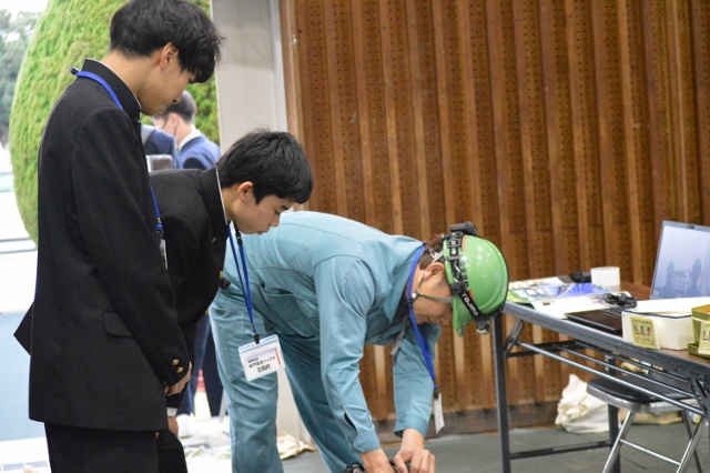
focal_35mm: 82
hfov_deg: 24.6
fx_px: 1626
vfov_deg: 16.5
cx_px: 355
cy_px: 236
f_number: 4
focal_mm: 55
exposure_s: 1/200
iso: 6400
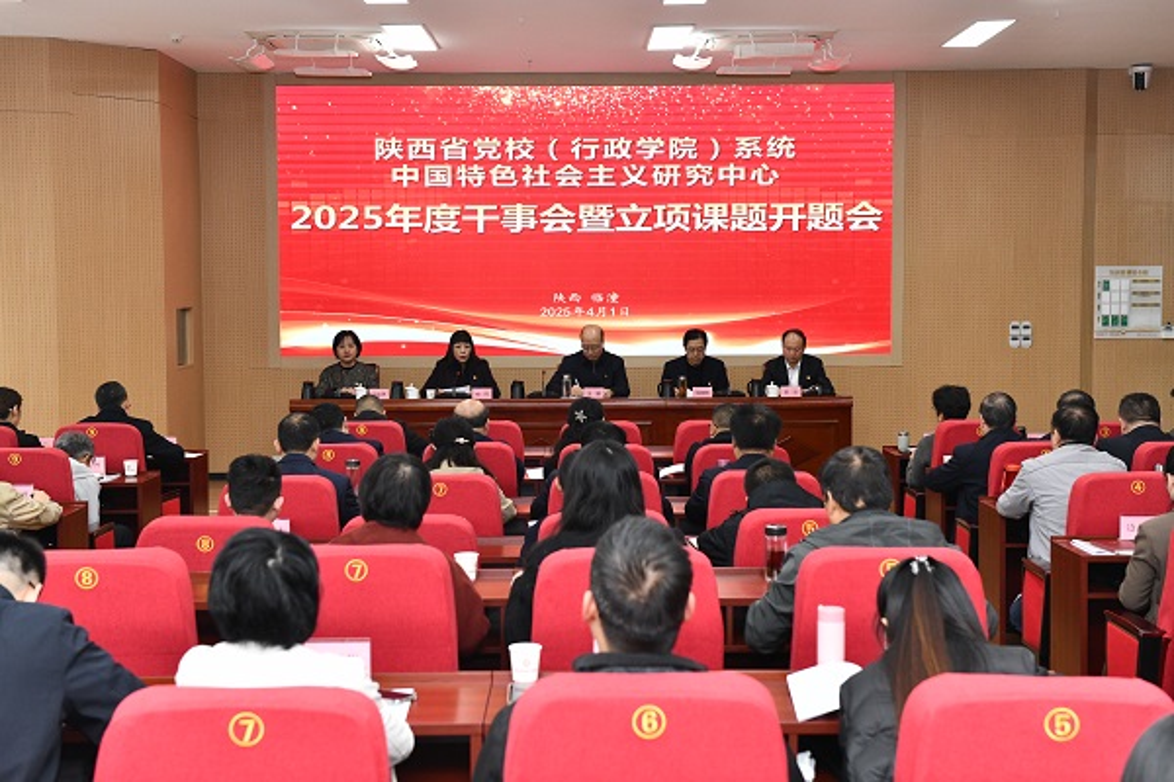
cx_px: 587
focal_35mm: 55
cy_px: 391
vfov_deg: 24.6
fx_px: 1793
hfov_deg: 36.2
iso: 2500
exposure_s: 1/250
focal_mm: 55
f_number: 5.6
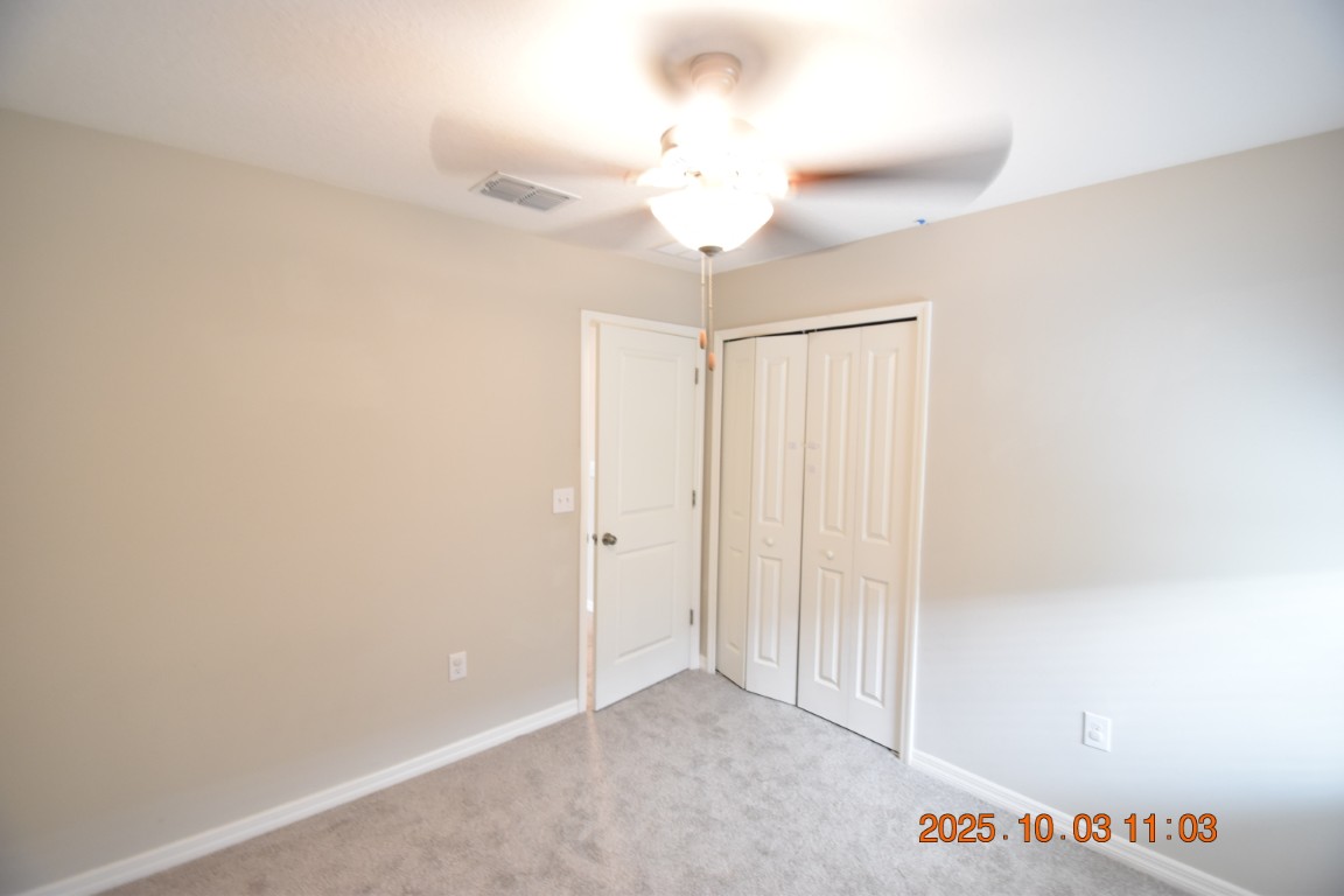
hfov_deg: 100.4
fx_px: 560
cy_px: 448
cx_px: 672
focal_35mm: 15
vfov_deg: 77.3
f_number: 3.5
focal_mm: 10
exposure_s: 1/30
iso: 800
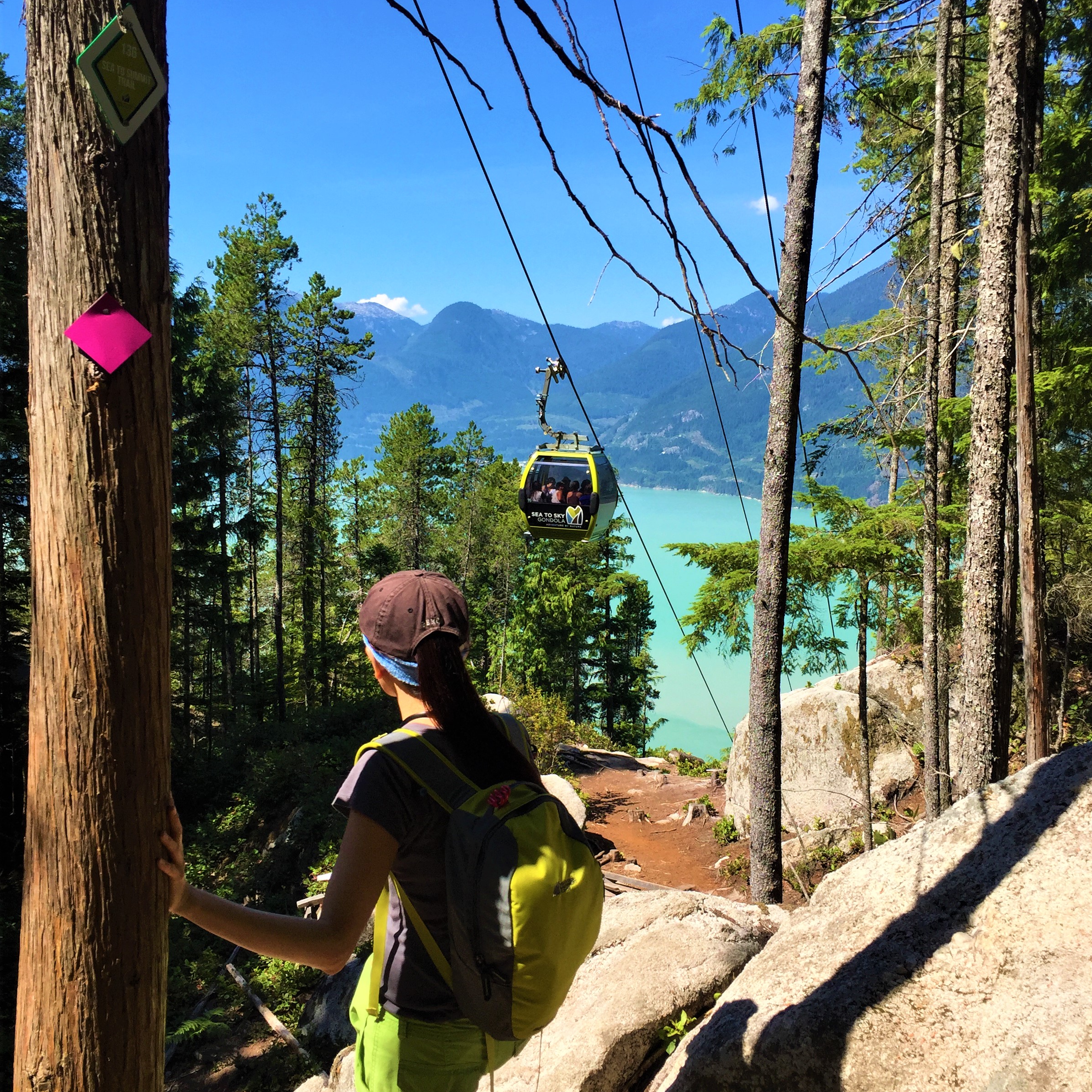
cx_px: 559
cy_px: 542
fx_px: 1249
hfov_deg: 47.2
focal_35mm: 35
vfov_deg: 47.2
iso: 32
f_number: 2.2
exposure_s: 1/1464
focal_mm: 4.15
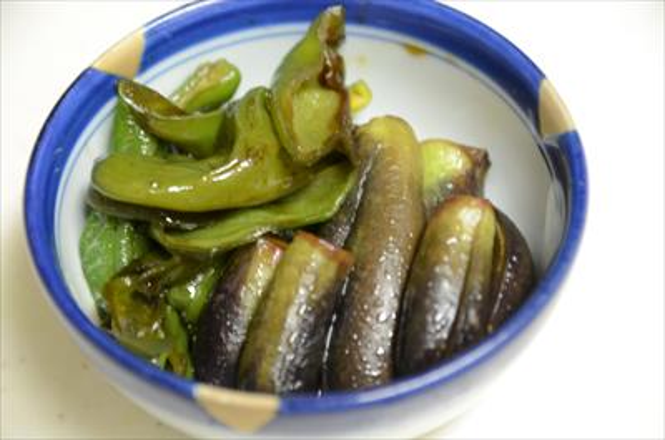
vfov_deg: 15.6
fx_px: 1604
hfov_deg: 23.4
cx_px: 332
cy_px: 220
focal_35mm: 87
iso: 400
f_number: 4
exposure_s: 1/8
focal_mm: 58
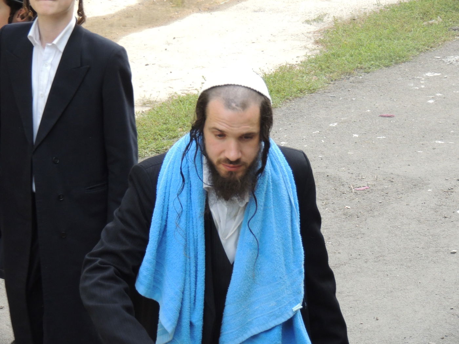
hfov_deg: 8.8
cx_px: 230
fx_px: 2983
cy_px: 172
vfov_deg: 6.6
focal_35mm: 225
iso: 640
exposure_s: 1/250
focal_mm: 40.1
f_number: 4.6
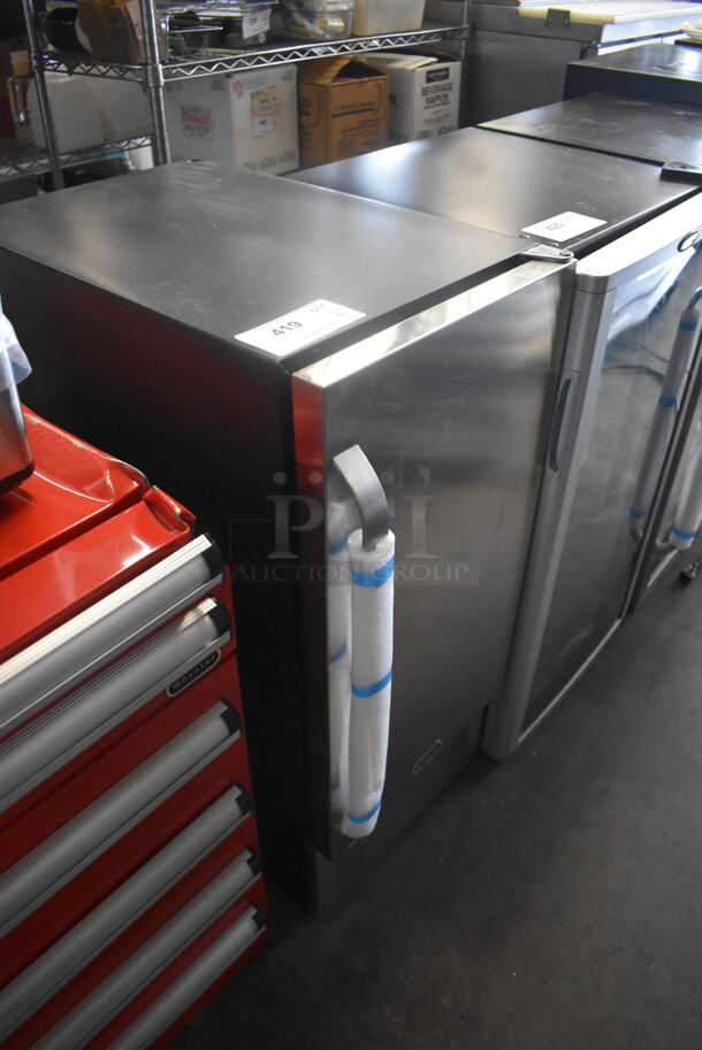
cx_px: 351
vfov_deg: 67.3
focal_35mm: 27
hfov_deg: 48.0
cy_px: 525
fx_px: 788
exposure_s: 1/125
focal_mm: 18
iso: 3600
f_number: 3.5
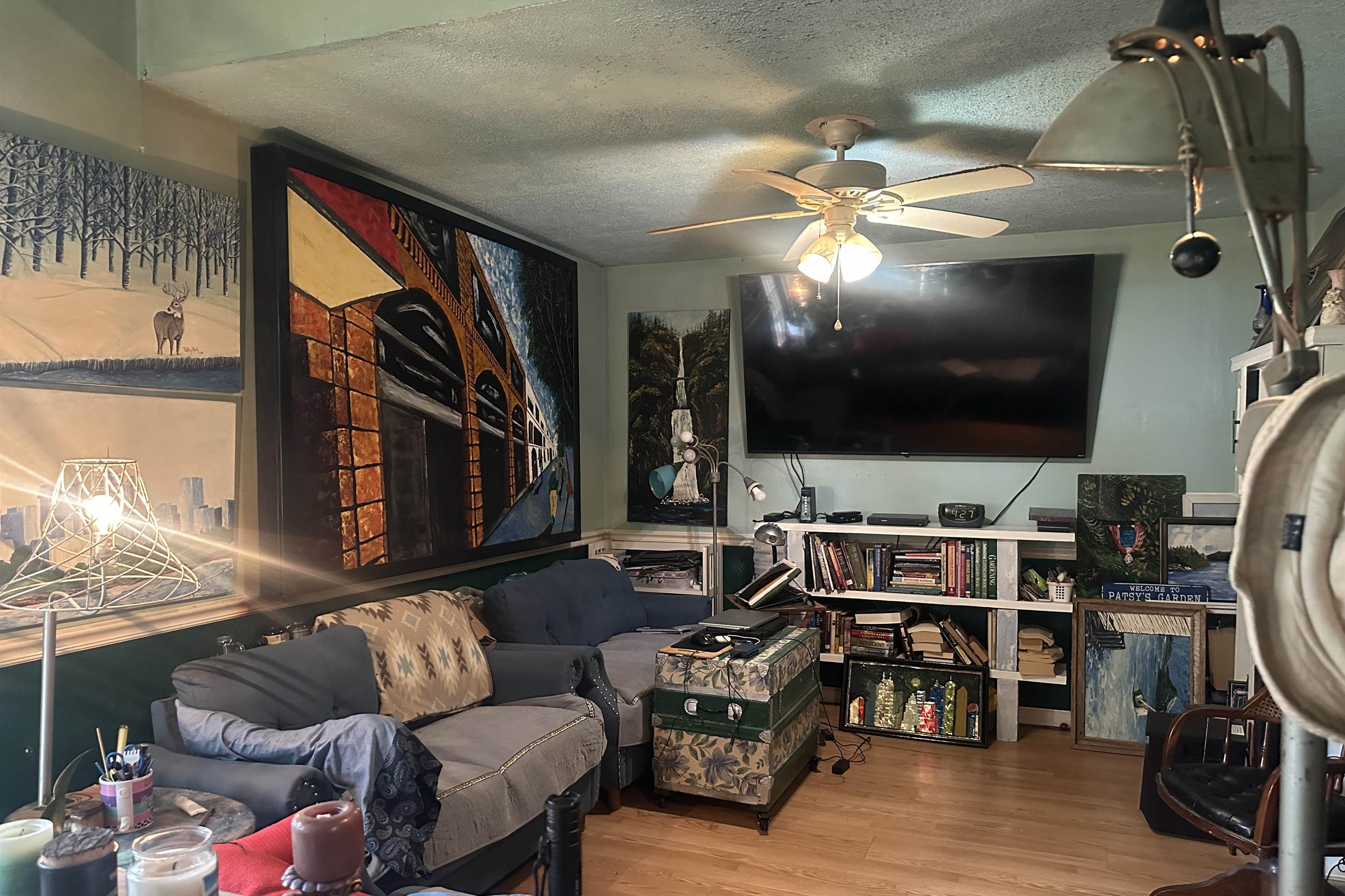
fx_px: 934
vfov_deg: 51.2
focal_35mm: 25
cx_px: 673
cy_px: 491
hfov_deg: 71.5
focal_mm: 6.86
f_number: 1.78
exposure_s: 1/40
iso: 1000
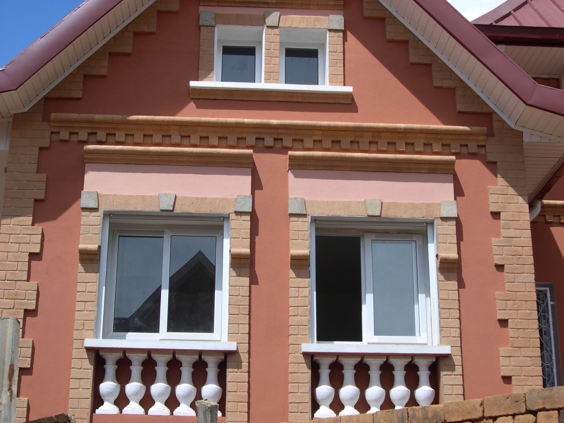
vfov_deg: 25.7
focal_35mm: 57
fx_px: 929
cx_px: 282
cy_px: 212
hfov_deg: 33.8
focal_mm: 12.2
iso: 100
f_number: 9.2
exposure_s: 1/176
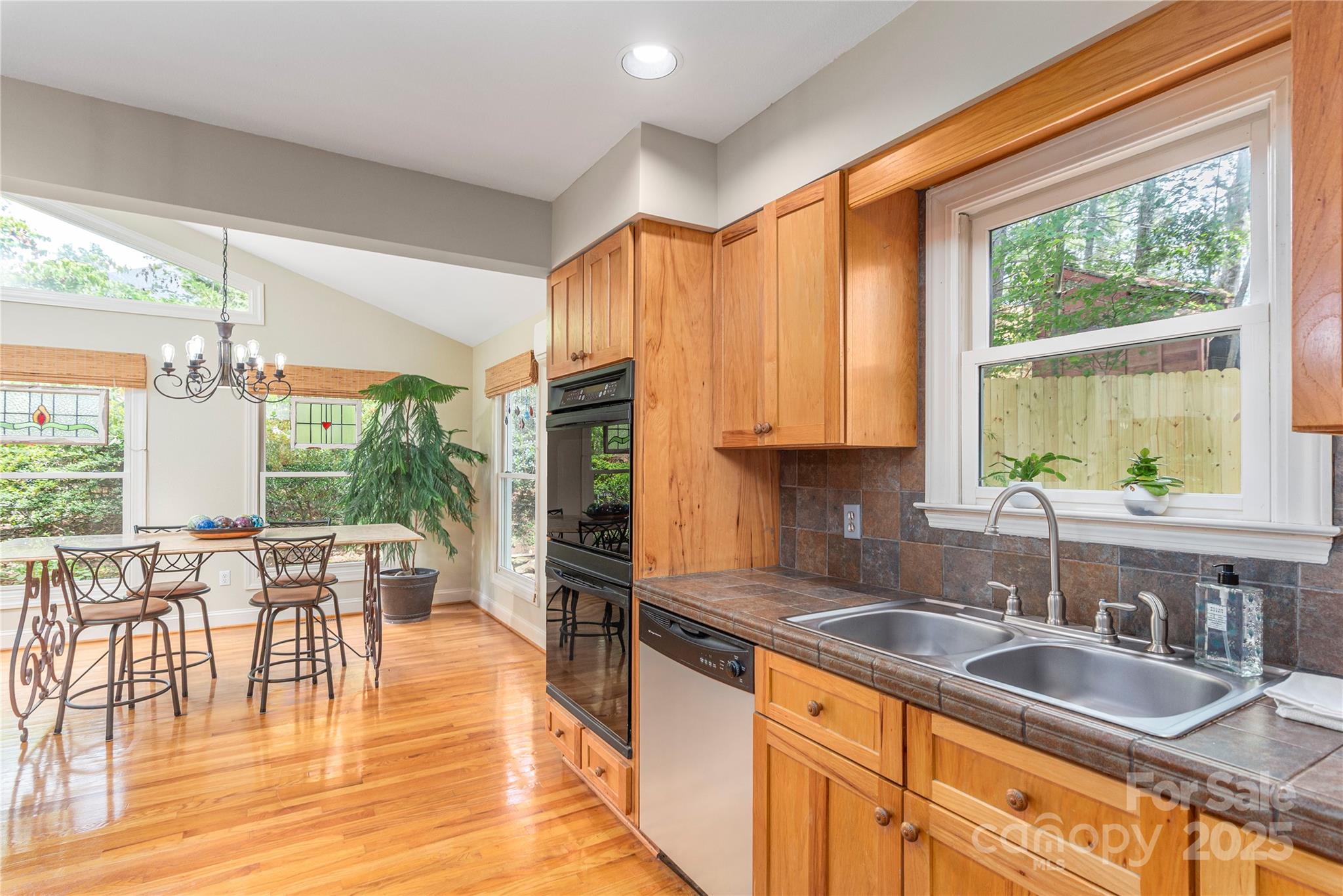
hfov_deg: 93.3
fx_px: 634
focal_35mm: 17
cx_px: 672
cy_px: 448
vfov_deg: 70.5
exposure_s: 1/100
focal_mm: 17
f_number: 7.1
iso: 320
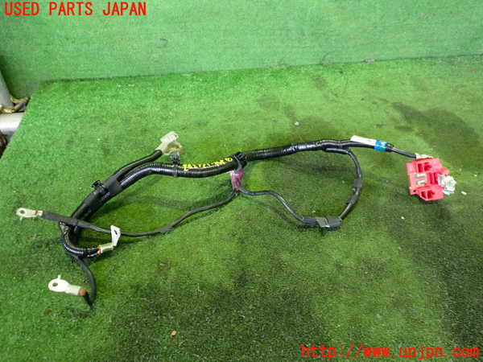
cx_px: 242
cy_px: 181
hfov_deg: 60.0
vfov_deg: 46.8
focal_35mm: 30
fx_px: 419
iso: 1000
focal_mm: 5.4
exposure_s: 1/50
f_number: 2.3
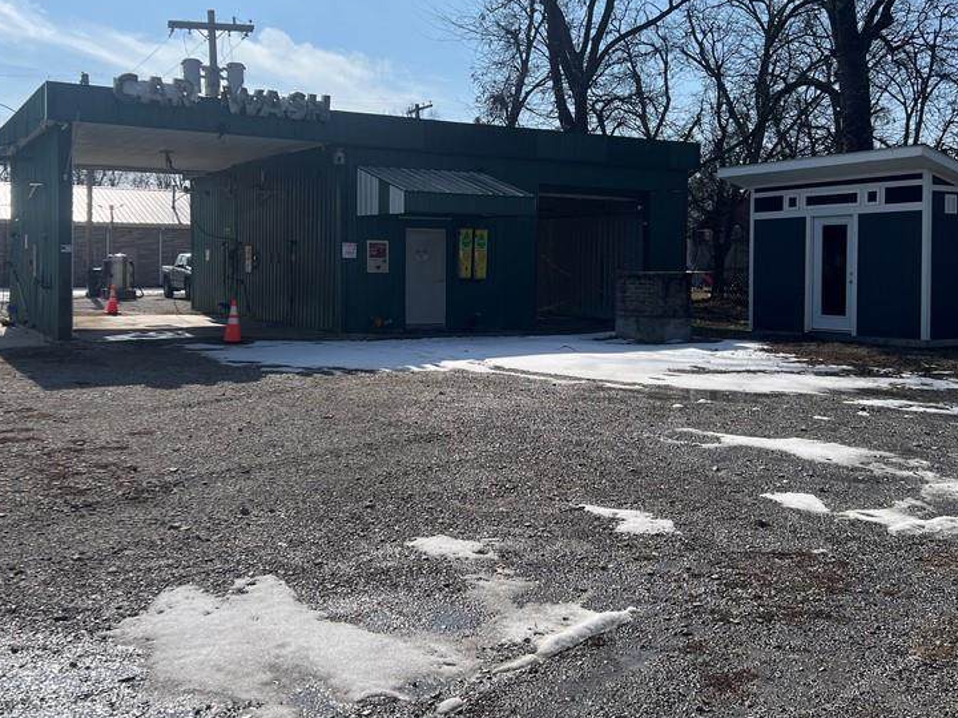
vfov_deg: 38.5
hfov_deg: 50.1
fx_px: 1024
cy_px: 285
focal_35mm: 37
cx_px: 454
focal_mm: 5.7
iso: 50
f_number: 1.5
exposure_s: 1/10309
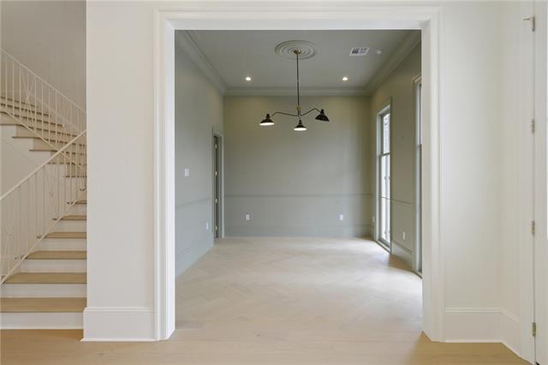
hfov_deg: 90.0
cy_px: 182
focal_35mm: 18
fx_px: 274
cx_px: 274
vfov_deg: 67.3
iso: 400
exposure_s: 1/10
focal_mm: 18
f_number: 13
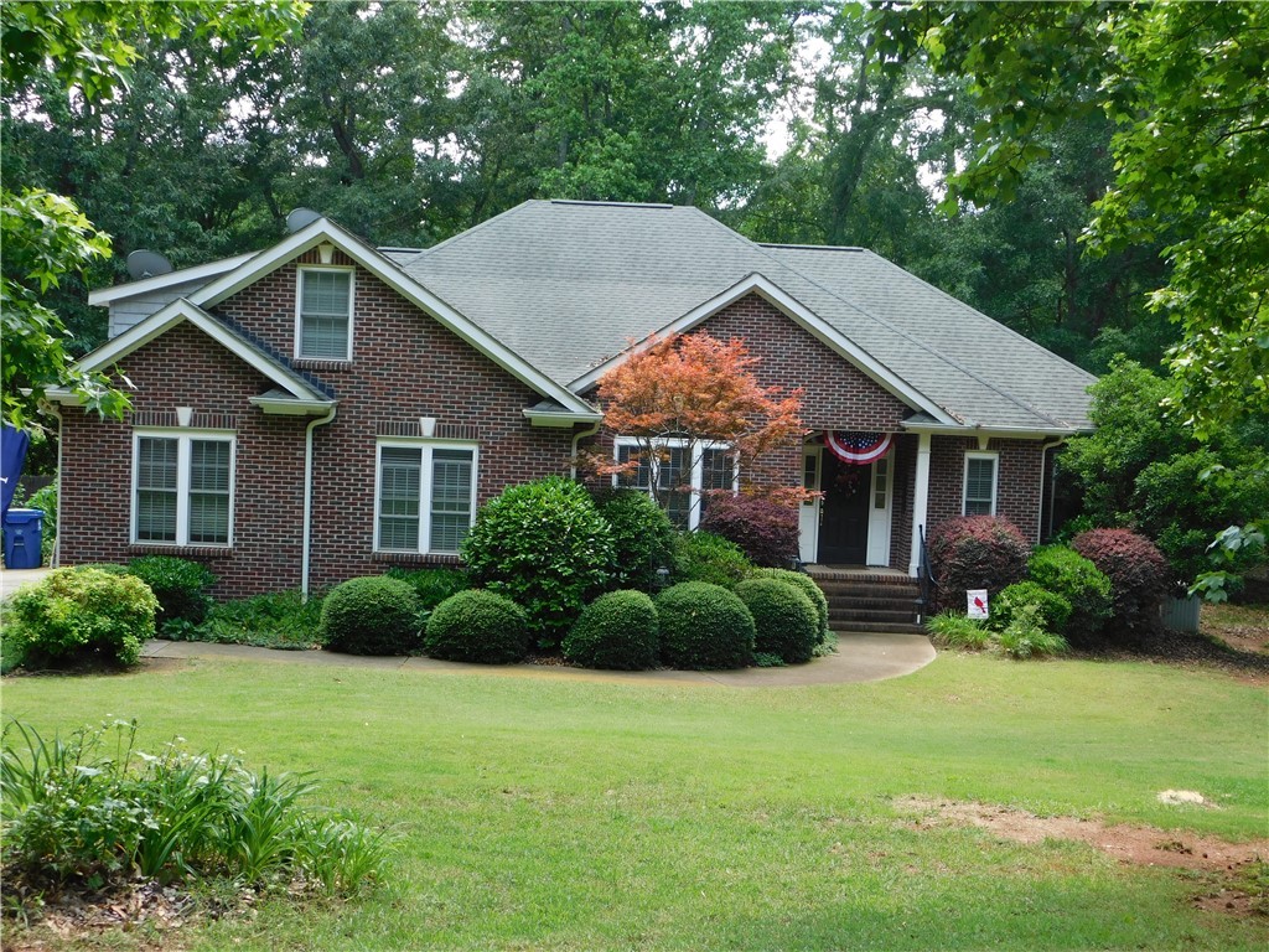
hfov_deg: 42.1
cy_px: 476
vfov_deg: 32.2
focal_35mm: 45
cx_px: 634
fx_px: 1650
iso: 125
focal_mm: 8
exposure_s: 1/100
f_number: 3.7
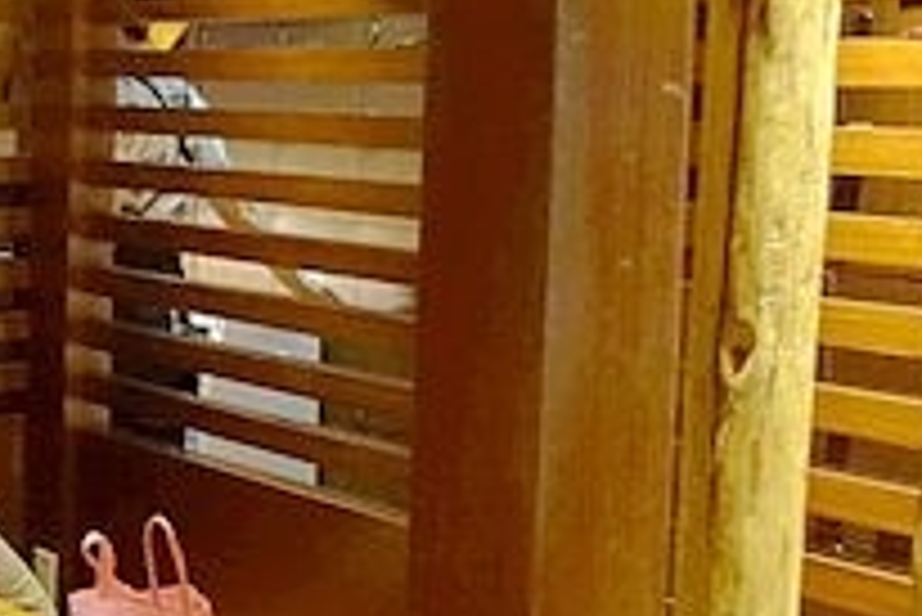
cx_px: -4
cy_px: 268
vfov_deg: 18.0
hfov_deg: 25.3
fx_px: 1948
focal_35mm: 76
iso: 3200
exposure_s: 1/80
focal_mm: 8.8
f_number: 1.8
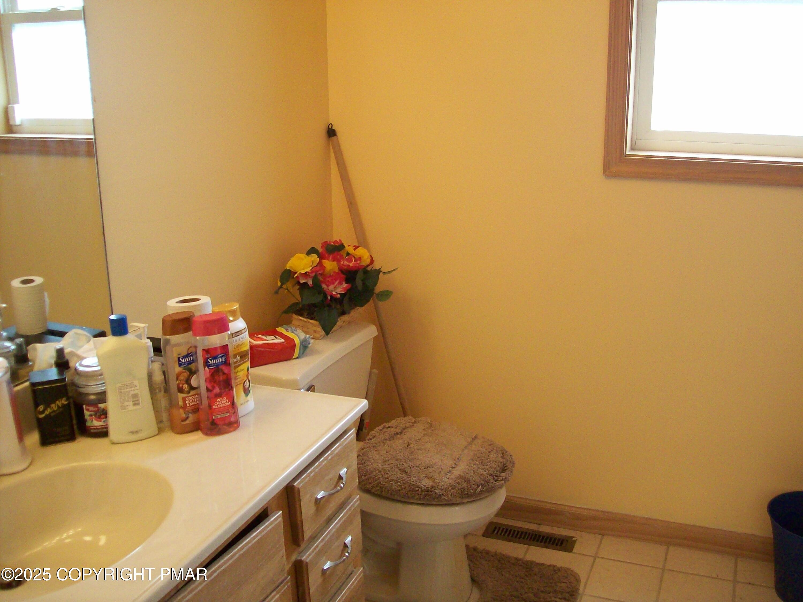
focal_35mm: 36
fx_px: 835
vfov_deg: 39.7
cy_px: 301
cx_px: 402
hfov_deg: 51.4
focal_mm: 6
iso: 200
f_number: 2.7
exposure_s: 1/64
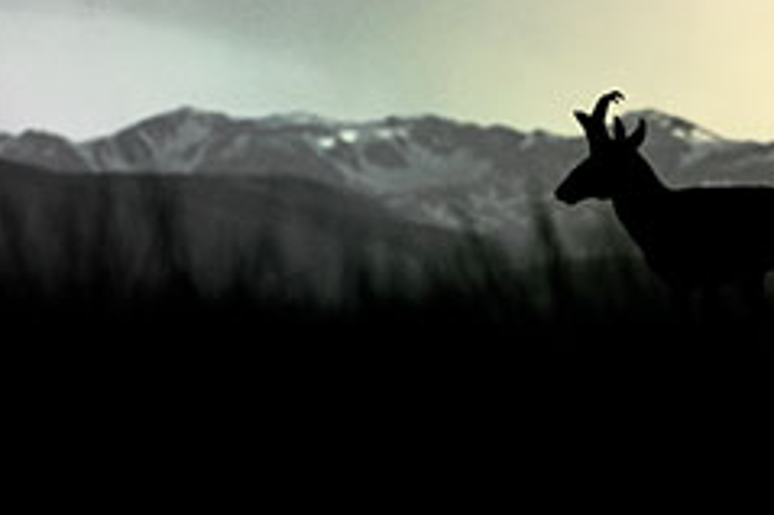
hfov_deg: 2.0
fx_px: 22065
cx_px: 427
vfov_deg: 1.3
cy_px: 86
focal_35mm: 1027
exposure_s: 1/500
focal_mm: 490
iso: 2500
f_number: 11
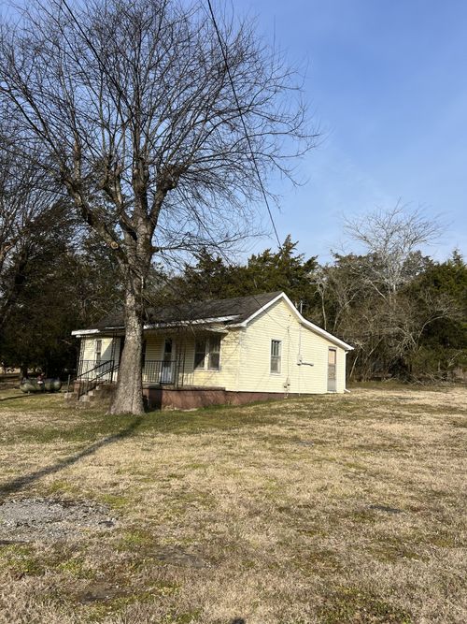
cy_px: 312
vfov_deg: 67.3
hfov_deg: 53.0
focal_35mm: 26
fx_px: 468
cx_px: 234
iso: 50
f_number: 1.5
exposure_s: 1/4444
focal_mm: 5.7
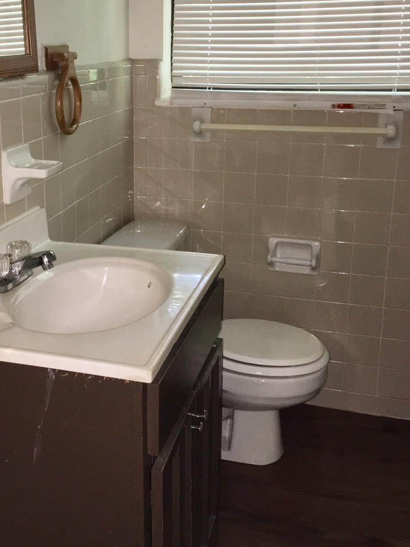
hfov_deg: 33.1
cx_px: 113
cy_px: 219
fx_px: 679
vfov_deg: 43.6
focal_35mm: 43
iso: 80
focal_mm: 4.15
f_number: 2.2
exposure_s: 1/20
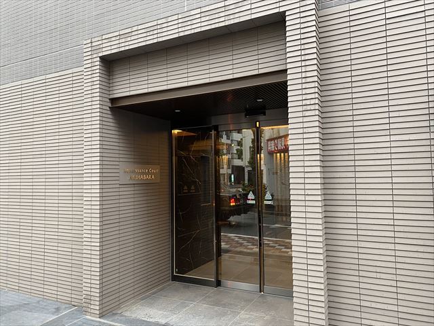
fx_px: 326
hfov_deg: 67.3
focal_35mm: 26
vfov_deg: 53.1
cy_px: 163
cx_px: 217
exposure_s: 1/60
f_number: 1.8
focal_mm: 4.25
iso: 160
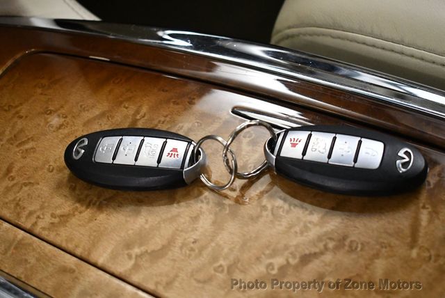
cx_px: 222
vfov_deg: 23.4
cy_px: 149
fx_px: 718
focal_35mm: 58
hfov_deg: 34.5
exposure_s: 1/125
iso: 2800
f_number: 4.2
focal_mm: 29
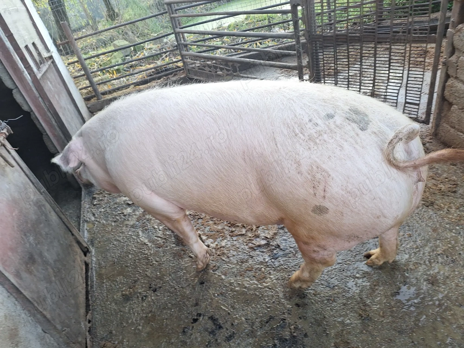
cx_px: 232
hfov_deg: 73.9
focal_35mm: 23
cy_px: 174
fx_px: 308
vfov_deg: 58.9
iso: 80
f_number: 1.8
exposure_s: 1/120
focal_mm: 5.54
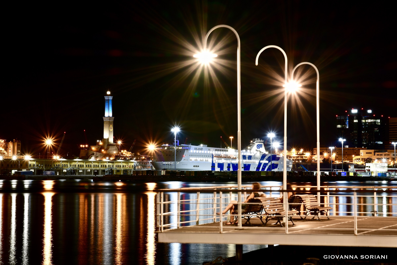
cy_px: 132
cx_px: 198
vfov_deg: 13.0
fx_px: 1158
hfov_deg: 19.5
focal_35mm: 105
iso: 100
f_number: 18
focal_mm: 70
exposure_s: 30
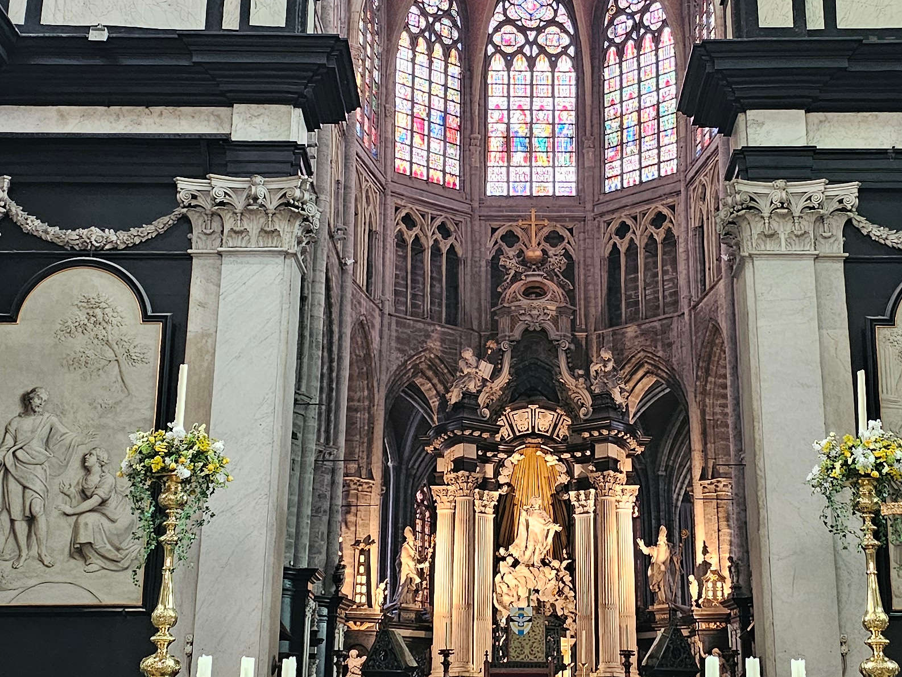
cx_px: 510
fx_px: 1512
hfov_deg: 33.2
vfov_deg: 25.2
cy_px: 263
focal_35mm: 58
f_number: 1.7
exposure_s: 1/100
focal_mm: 6.3
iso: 1000
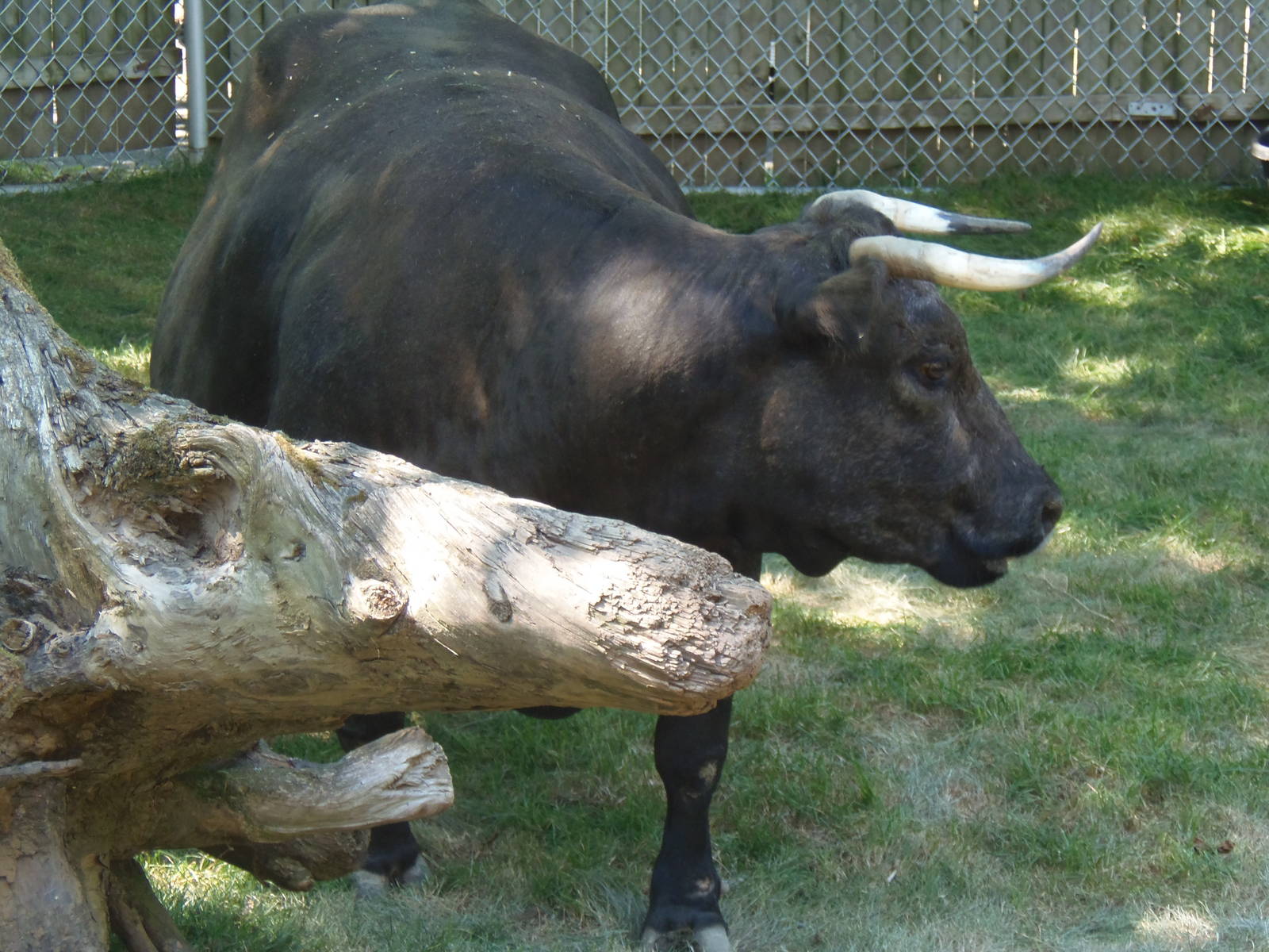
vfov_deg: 12.8
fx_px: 4252
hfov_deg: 17.0
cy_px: 476
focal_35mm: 116
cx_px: 634
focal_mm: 21.4
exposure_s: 1/40
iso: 125
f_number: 4.5
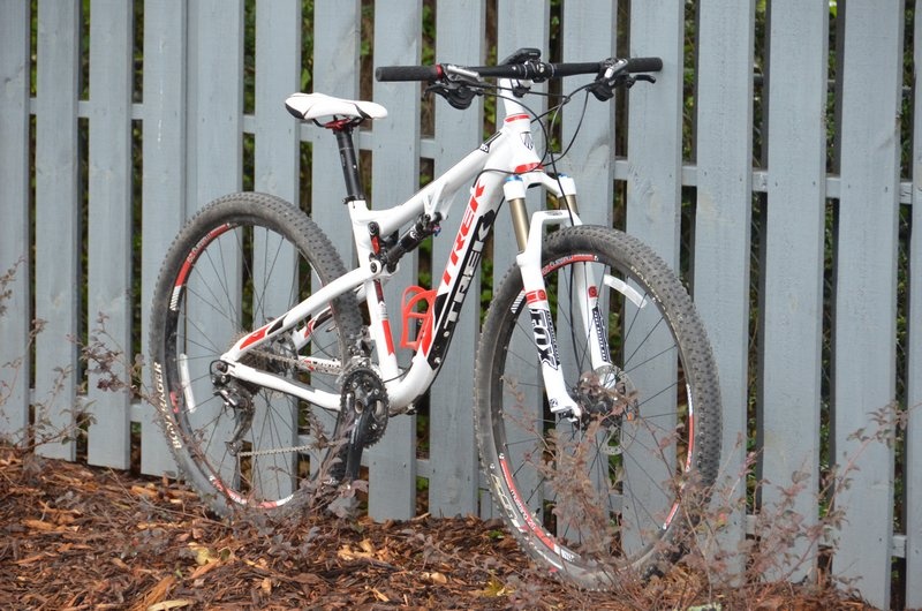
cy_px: 306
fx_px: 4984
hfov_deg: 10.6
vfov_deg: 7.0
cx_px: 461
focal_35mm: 195
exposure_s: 1/125
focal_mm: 130
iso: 1600
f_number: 5.6
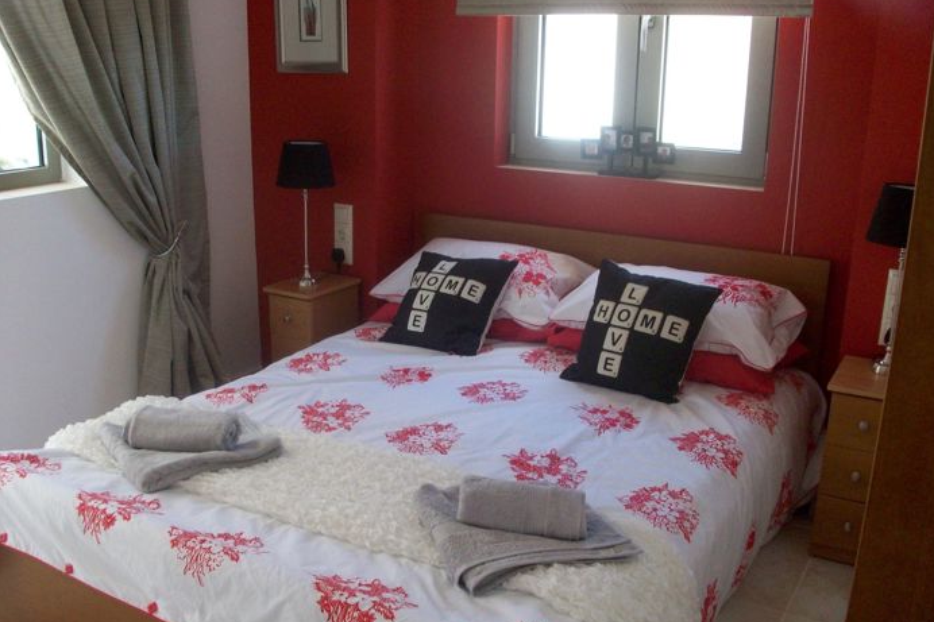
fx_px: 934
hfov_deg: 53.1
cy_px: 317
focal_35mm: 36
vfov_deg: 36.9
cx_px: 473
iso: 160
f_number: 2.8
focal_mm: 5.7
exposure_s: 1/98.1
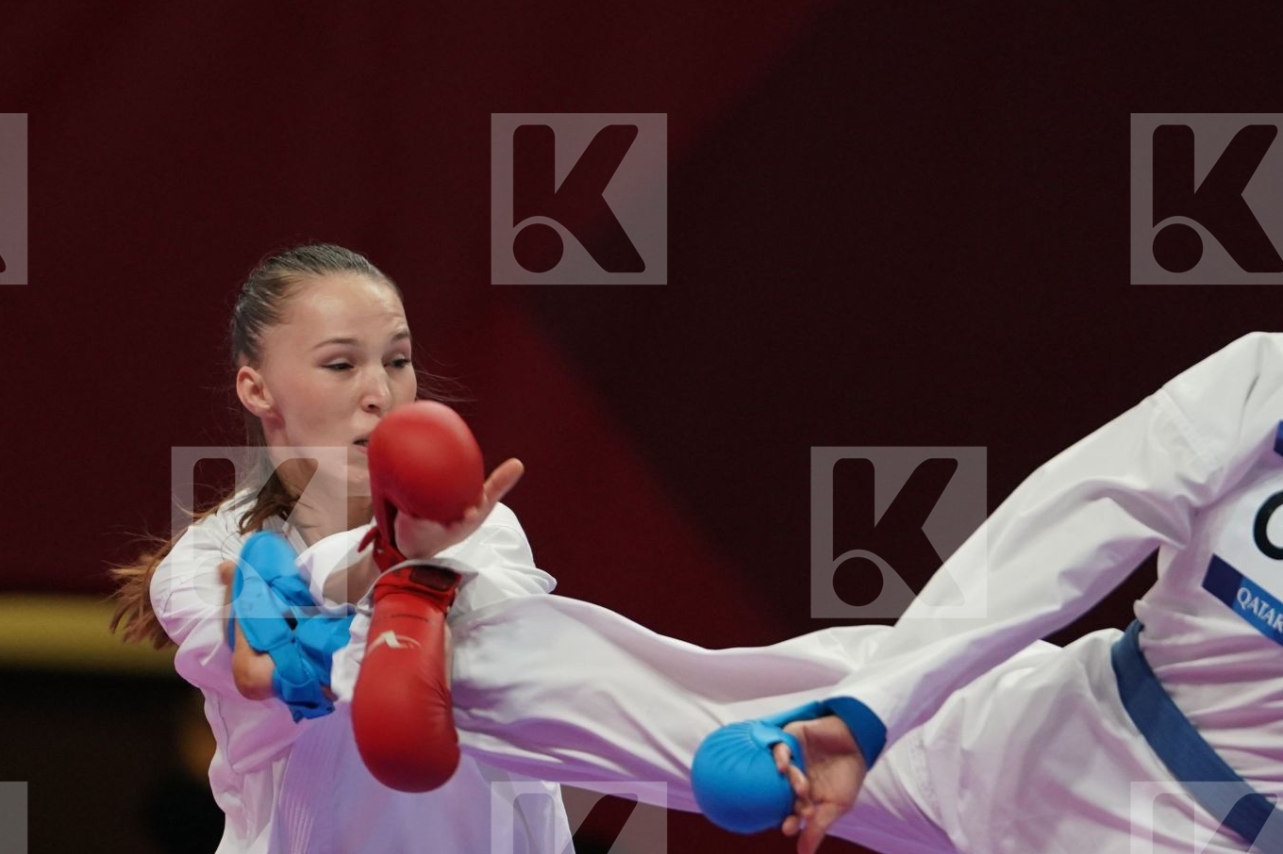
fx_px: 19809
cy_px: 533
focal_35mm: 556
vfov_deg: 2.5
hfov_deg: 3.7
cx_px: 579
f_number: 4
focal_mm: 280
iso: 2500
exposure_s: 1/1000
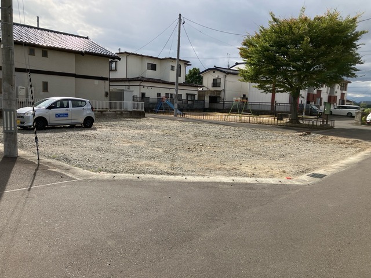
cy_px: 139
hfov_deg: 63.4
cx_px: 186
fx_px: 300
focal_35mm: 28
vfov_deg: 49.7
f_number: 1.8
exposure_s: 1/2315
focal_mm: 3.99
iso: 32
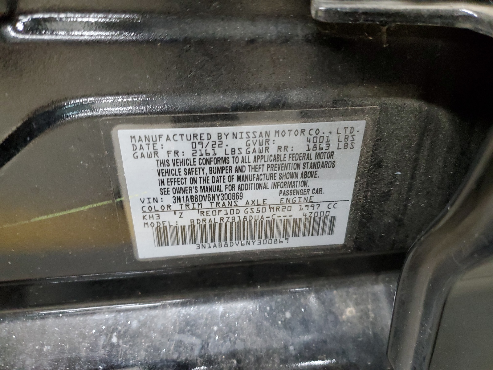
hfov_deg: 67.3
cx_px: 246
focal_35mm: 26
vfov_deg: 53.1
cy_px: 185
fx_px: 370
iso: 336
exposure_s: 1/40
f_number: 1.5
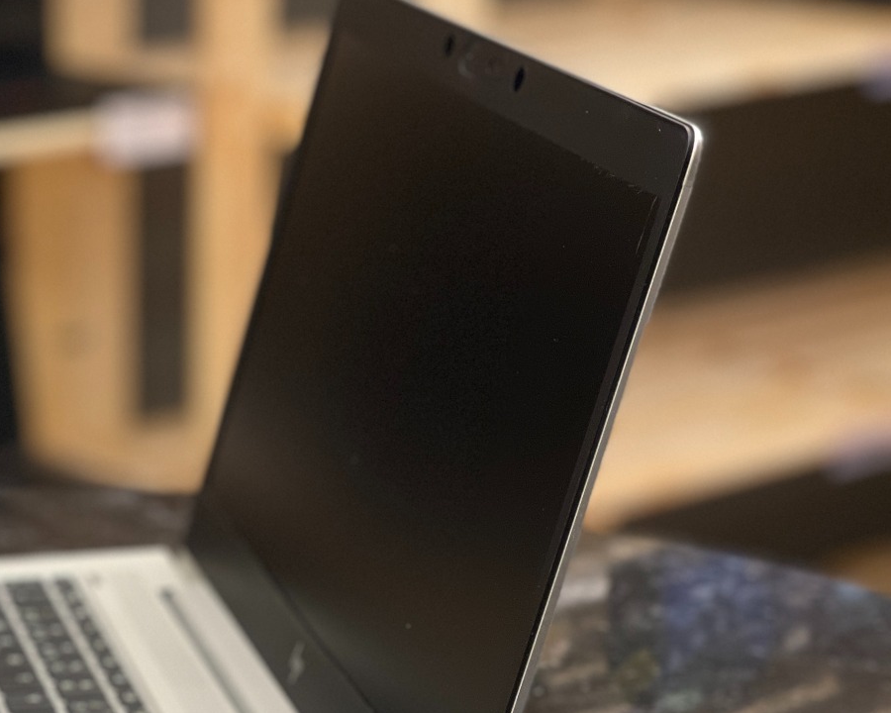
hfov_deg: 17.1
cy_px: 511
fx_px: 2927
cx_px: 101
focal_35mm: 111
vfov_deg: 13.8
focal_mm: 7.5
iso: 250
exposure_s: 1/73
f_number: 2.2
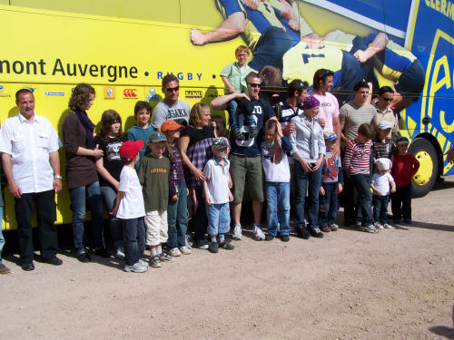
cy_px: 170
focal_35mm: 38
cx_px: 227
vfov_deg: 37.7
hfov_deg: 49.0
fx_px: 498
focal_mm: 6.3
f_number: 5.6
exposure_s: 1/500
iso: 64
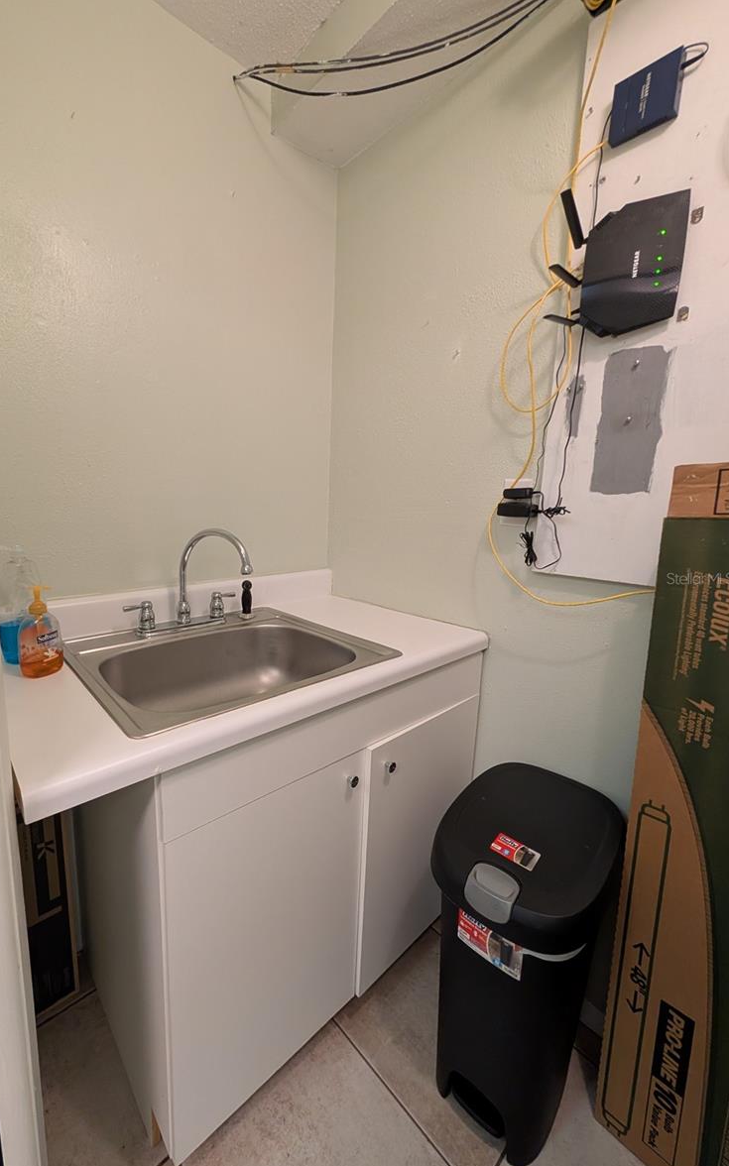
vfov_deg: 109.4
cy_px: 578
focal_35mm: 13
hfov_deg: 81.8
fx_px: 413
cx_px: 289
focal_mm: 2.02
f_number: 1.7
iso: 388
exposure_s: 1/120
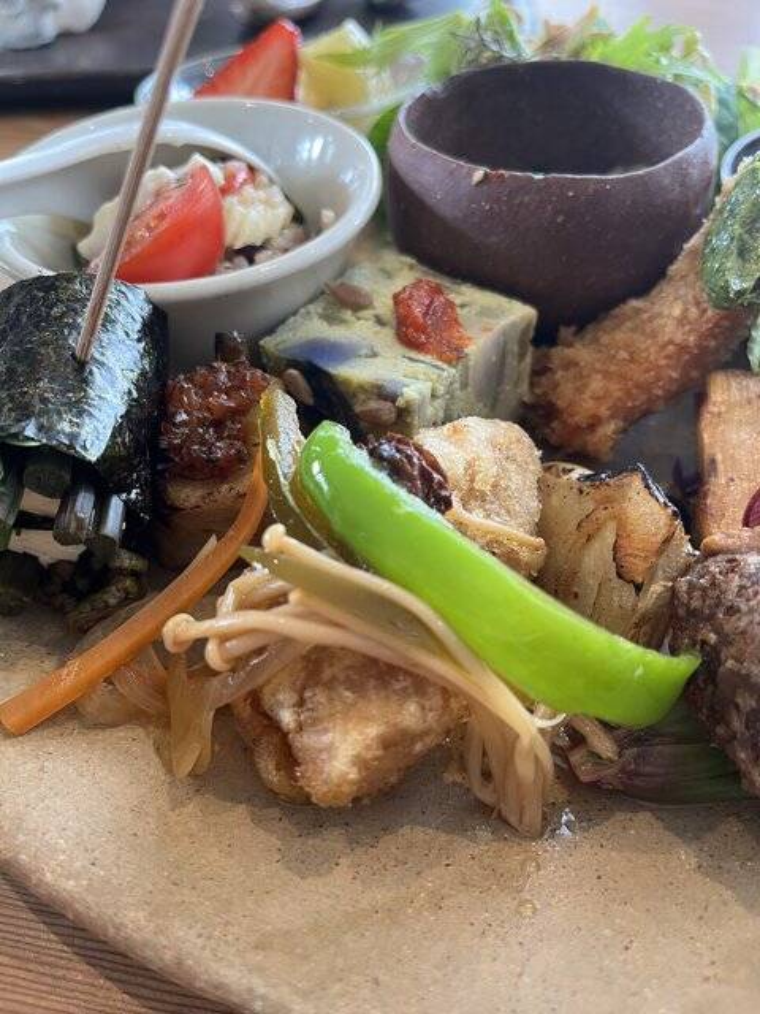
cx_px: 380
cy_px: 507
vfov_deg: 67.3
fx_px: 761
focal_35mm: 26
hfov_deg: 53.1
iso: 160
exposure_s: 1/60
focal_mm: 5.1
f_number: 1.6
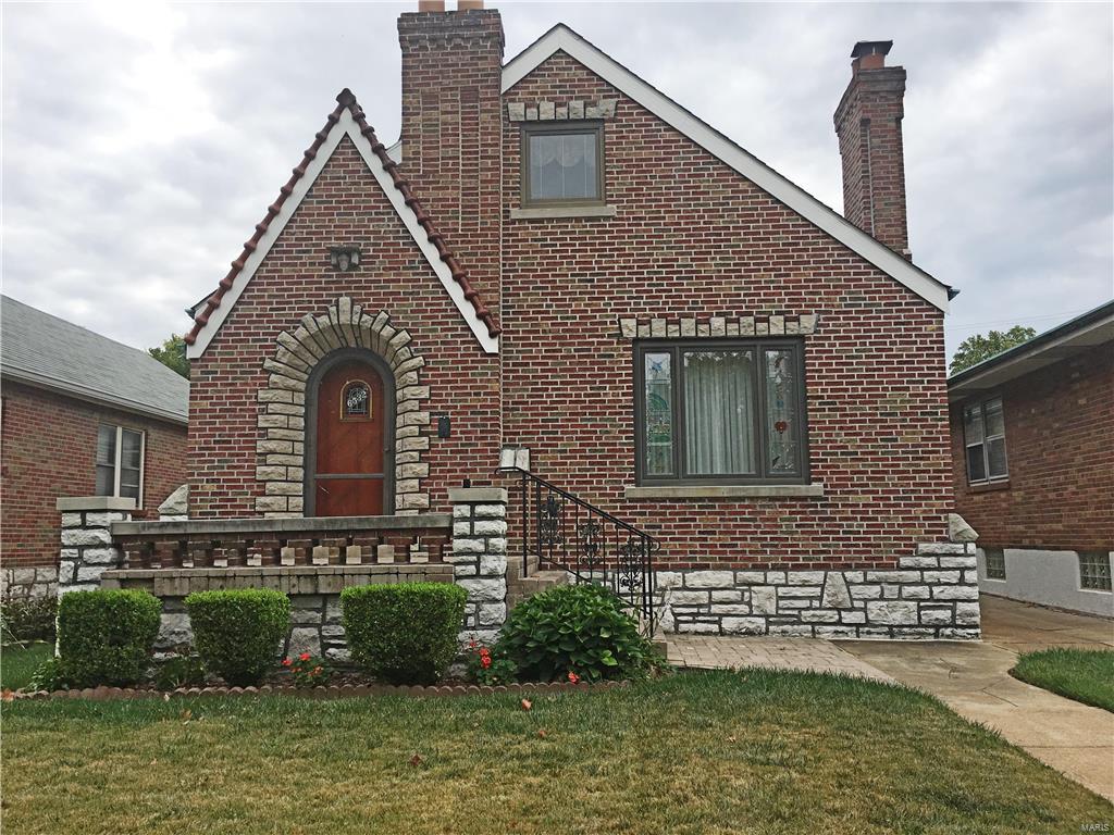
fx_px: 933
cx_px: 557
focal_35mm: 29
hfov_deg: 61.7
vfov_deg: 48.2
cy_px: 418
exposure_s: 1/950
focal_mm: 4.15
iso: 25
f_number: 2.2
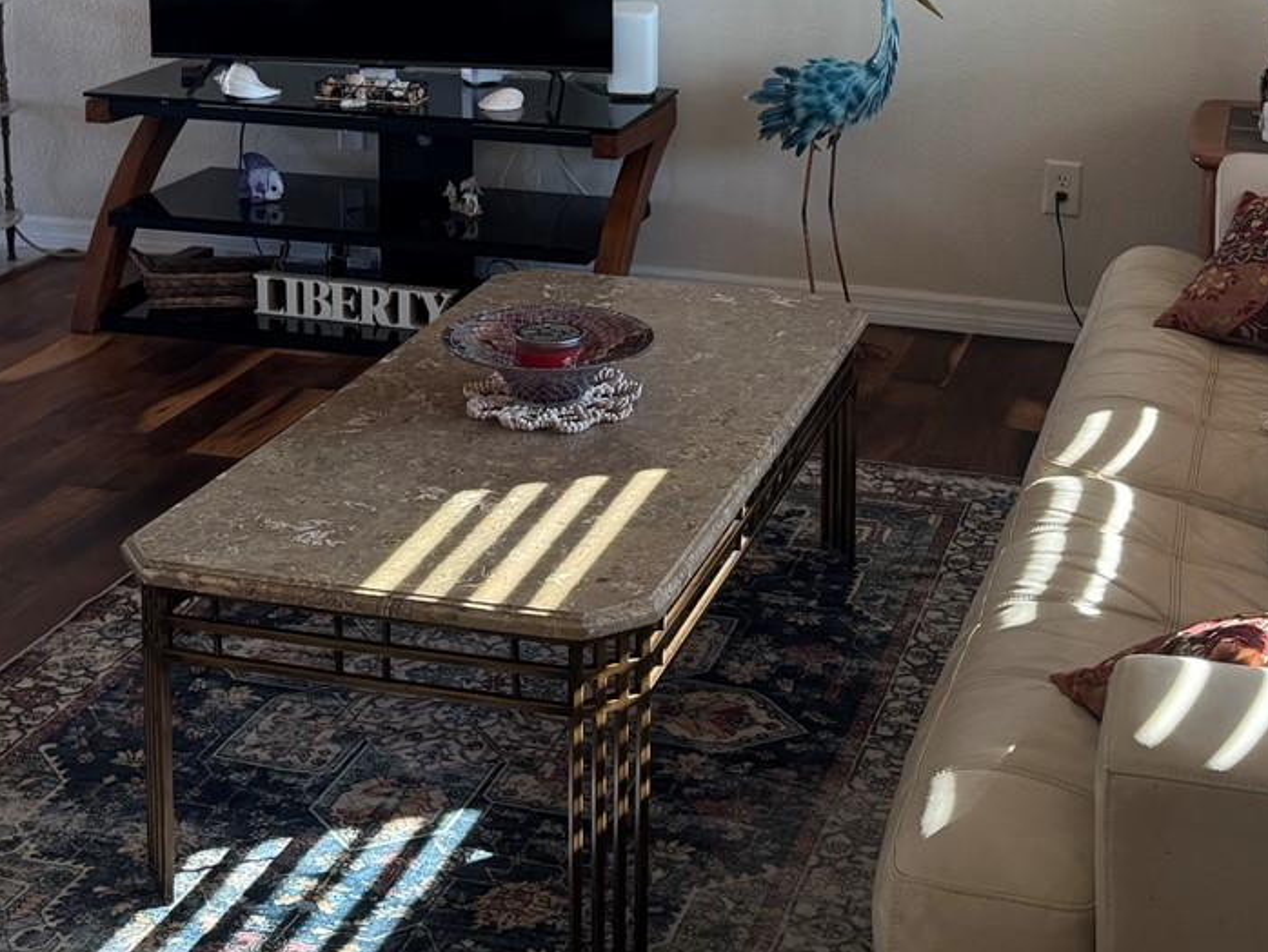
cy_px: 9
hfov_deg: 34.8
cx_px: 754
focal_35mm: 55
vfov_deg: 25.3
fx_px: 2015
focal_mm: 6.76
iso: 200
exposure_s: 1/121
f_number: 1.78
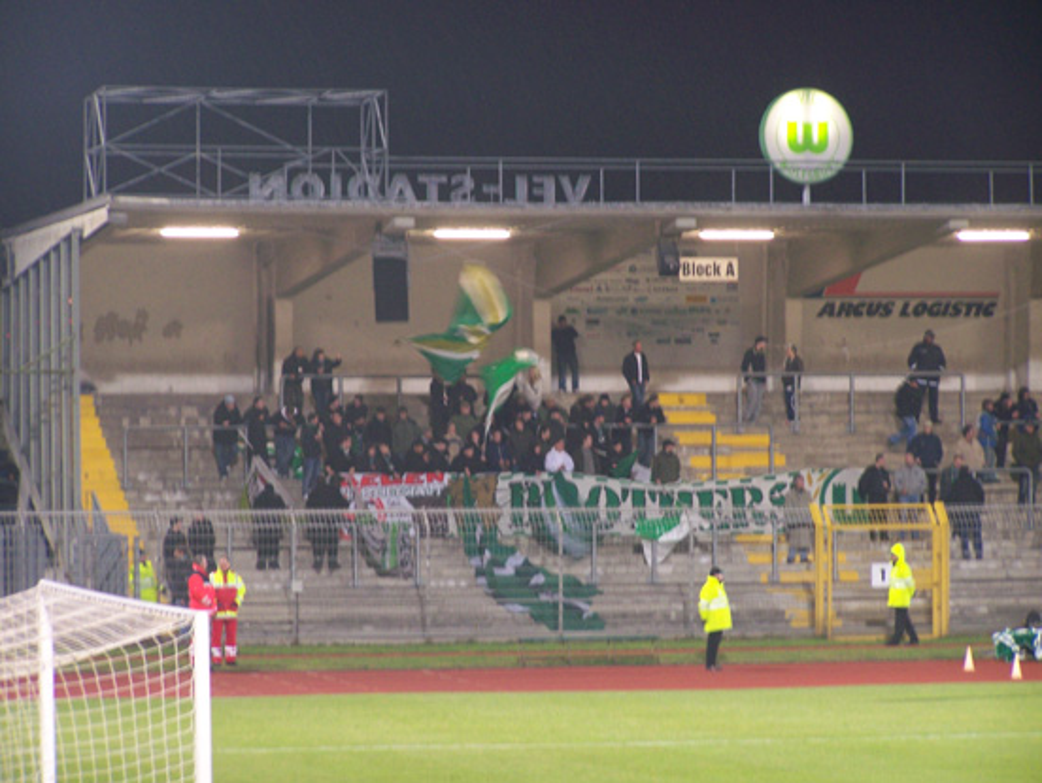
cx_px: 521
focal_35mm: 169
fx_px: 5092
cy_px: 392
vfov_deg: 8.8
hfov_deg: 11.7
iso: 160
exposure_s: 1/15
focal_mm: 28
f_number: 3.2
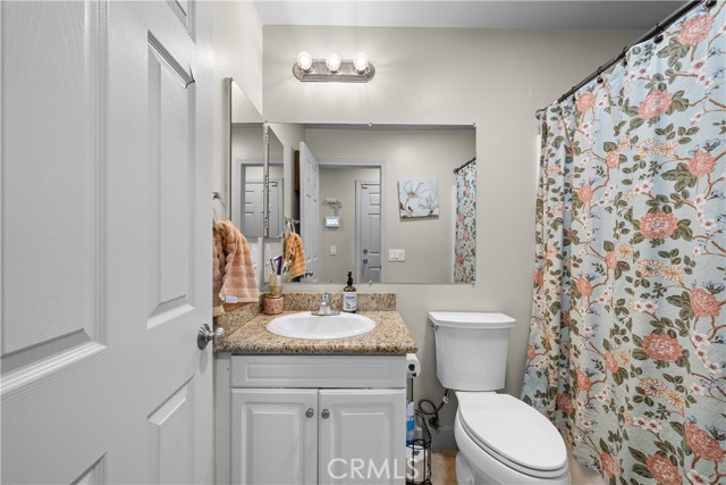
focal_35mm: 14
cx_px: 363
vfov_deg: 81.2
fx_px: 282
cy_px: 242
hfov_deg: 104.2
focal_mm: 14
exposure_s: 1/5
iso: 400
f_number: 9
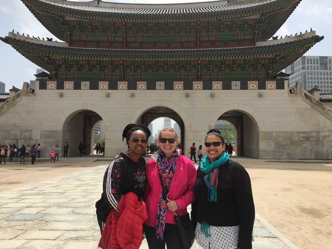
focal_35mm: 29
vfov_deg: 48.2
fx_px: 278
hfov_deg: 61.7
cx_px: 166
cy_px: 124
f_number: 2.2
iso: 32
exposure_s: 1/2326
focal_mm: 4.15
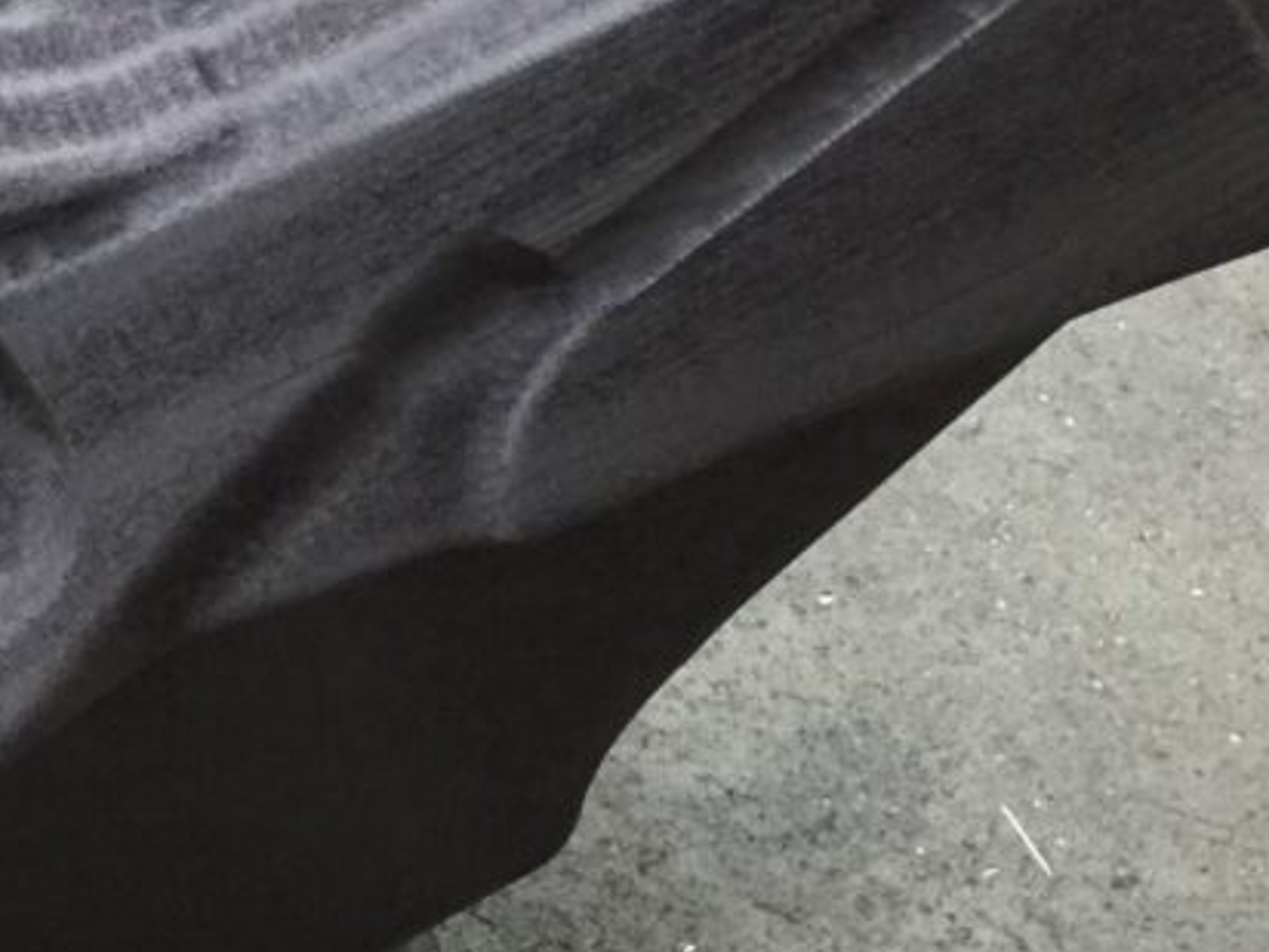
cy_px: 132
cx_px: 290
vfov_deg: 20.1
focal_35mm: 72
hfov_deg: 26.6
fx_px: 2639
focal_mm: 4.15
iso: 250
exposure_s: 1/33
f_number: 2.2
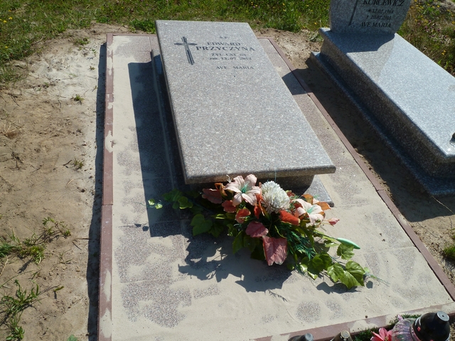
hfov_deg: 61.7
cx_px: 228
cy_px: 170
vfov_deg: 48.2
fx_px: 381
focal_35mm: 29
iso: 80
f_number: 5.6
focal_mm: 4.7
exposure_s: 1/500
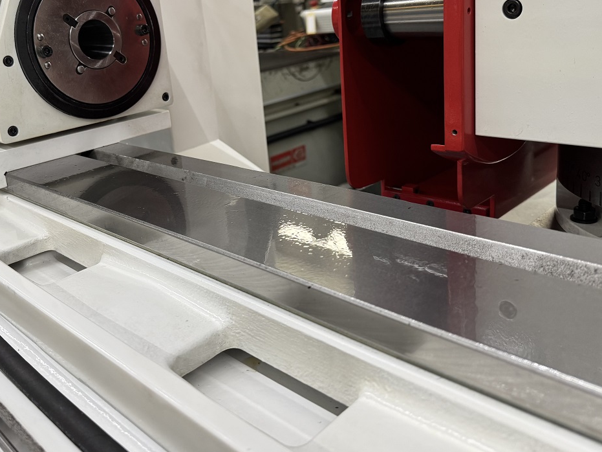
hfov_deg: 54.9
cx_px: 239
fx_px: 574
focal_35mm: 33
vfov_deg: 42.4
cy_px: 150
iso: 160
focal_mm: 6.76
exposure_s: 1/50
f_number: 1.78
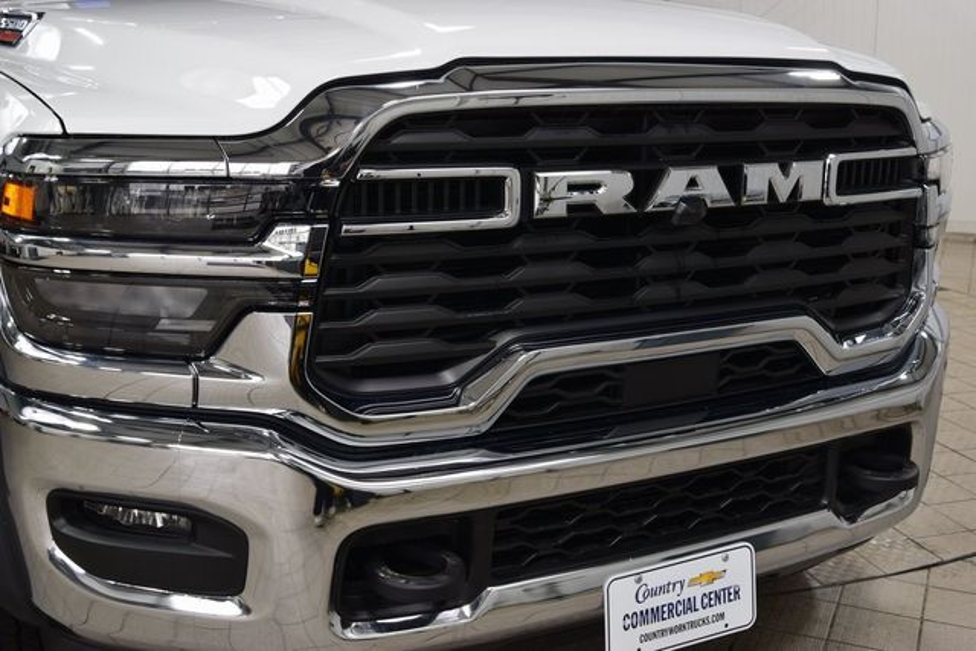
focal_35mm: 44
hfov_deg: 45.0
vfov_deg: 30.9
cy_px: 326
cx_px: 488
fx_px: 1180
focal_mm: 29
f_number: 6.3
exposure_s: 1/20
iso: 400
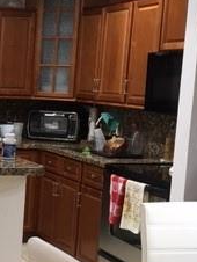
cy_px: 180
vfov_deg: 23.7
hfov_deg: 16.8
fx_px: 621
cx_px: -75
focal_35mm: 82
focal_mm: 4.15
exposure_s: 1/15
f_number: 2.2
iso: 32
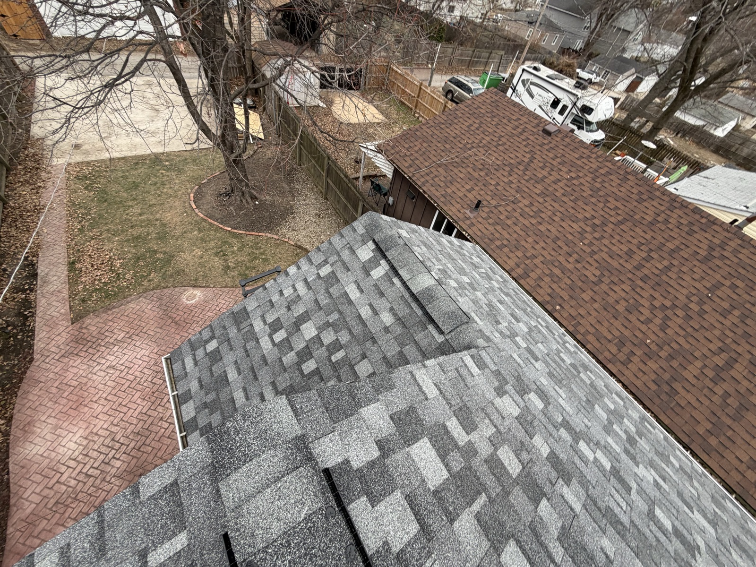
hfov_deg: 102.1
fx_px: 306
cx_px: 378
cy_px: 284
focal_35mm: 14
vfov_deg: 85.7
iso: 40
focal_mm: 2.22
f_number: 2.2
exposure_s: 1/151
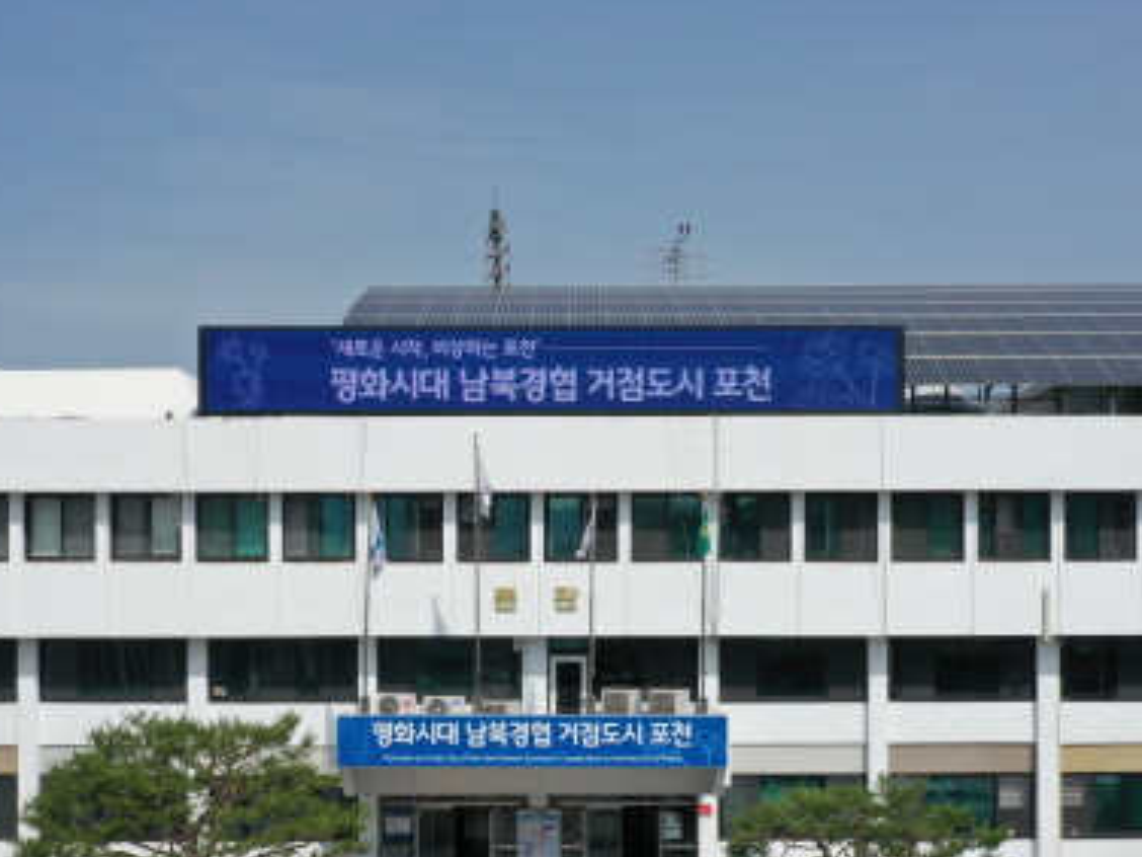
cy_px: 599
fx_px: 1419
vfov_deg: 33.2
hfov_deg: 43.9
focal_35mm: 43
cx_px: 574
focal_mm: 10.26
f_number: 9
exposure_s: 1/320
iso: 100
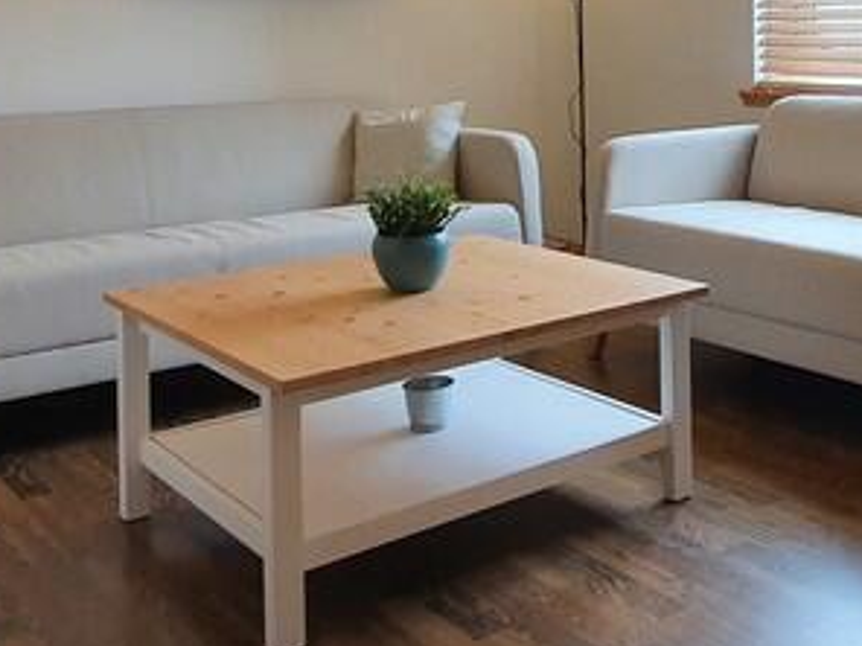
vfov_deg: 30.7
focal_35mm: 45
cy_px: 58
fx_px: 1121
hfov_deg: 39.5
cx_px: 751
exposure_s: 1/50
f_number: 2.2
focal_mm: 1.8
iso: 100
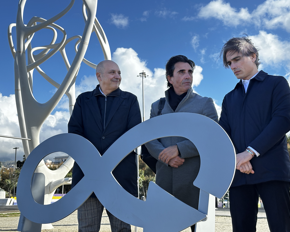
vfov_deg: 29.7
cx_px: 138
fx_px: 438
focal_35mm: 51
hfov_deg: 36.6
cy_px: 118
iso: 64
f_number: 1.78
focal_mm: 6.86
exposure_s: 1/2890
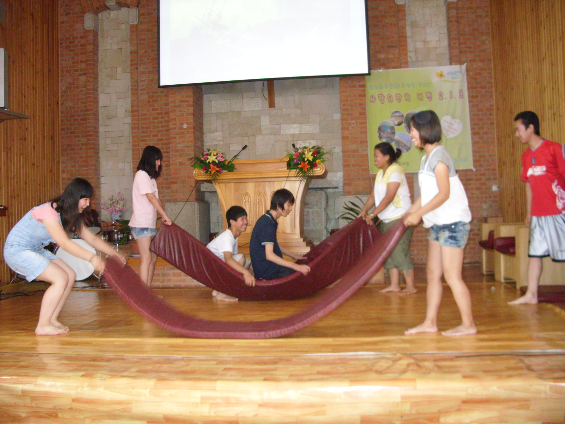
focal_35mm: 38
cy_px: 212
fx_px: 620
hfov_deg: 49.0
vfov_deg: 37.7
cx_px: 282
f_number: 2.8
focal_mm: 6.3
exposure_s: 1/30
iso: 400
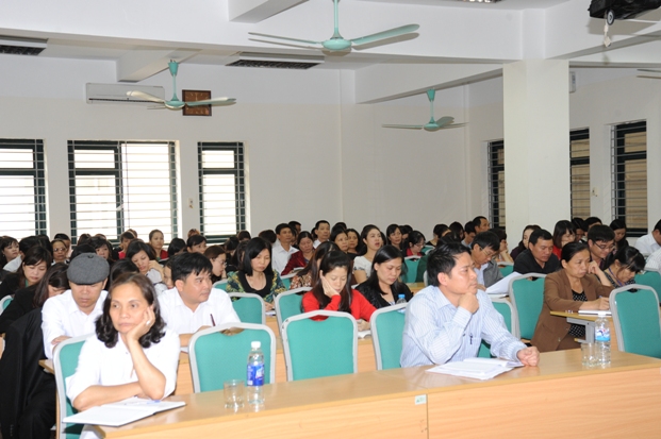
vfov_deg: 26.9
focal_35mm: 50
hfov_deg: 39.6
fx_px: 917
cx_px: 330
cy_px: 220
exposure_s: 1/60
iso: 1600
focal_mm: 50
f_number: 5.6
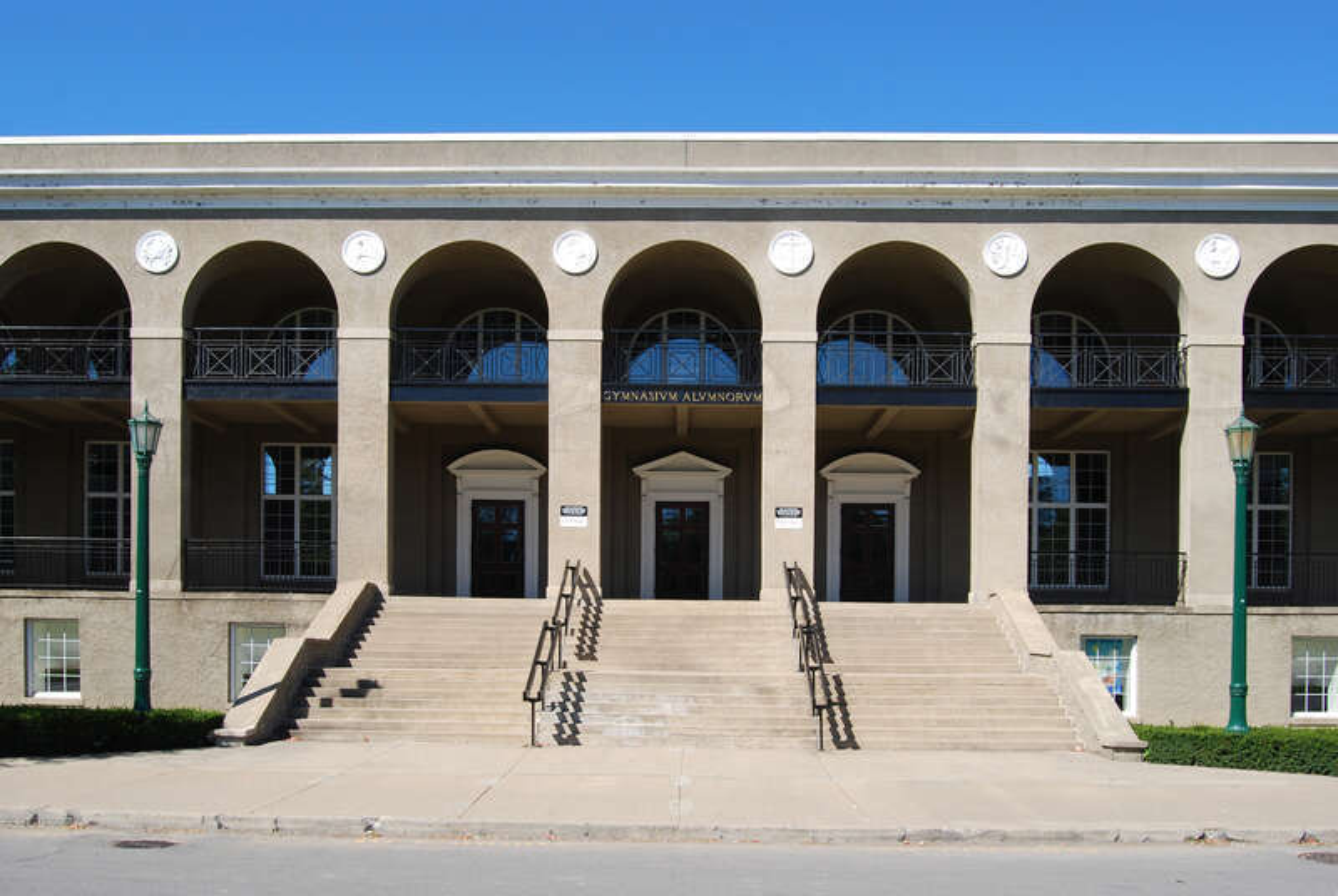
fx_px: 1228
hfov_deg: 57.2
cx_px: 669
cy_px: 448
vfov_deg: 40.1
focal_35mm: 33
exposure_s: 1/200
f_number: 10
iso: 200
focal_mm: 22
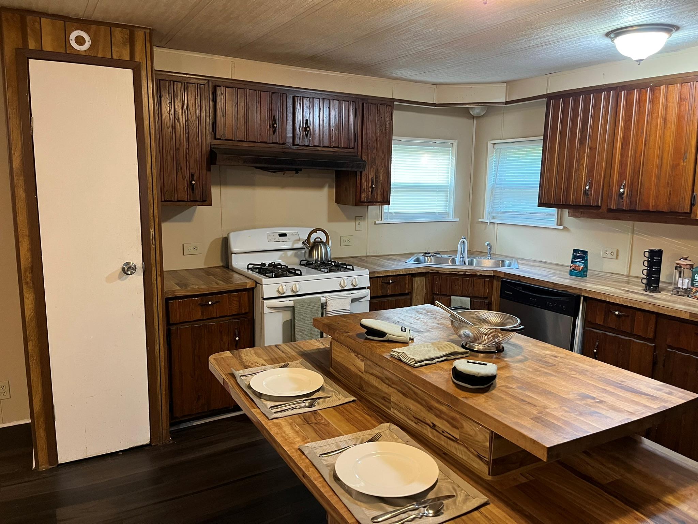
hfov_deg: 67.3
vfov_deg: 53.1
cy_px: 262
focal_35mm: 26
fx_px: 524
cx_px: 349
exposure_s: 1/60
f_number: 1.6
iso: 400
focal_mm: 5.1
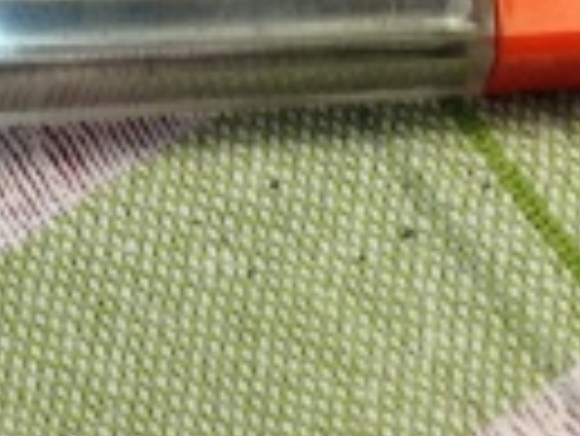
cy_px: 36
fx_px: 2901
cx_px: 81
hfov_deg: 11.4
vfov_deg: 8.6
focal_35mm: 173
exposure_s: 1/60
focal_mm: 4.28
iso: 50
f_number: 2.4
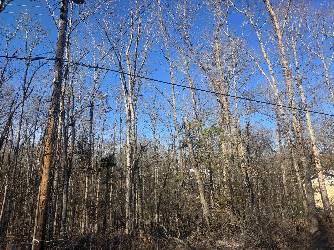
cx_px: 167
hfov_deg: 73.9
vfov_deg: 58.9
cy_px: 125
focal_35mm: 23
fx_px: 222
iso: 80
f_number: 1.7
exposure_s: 1/2985
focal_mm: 6.3
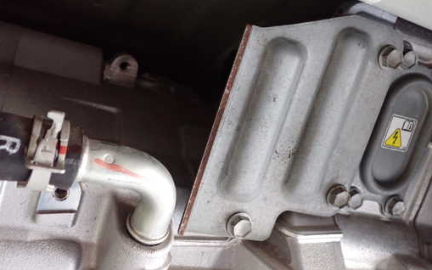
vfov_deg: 31.8
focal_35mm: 40
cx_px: 235
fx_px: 471
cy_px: 102
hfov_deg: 49.2
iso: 800
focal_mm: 5.79
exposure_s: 1/25
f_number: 2.4
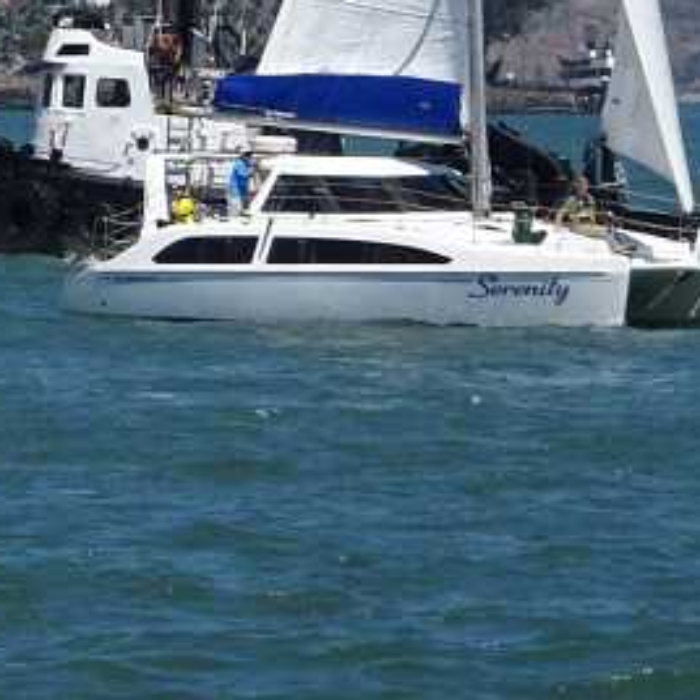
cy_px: -669
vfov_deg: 2.8
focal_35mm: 612
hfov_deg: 2.9
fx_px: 14002
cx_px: -388
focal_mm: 21.66
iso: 80
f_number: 5.6
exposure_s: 1/640
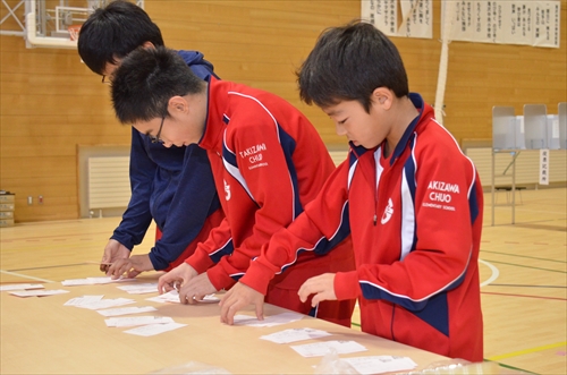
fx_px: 825
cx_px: 284
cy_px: 188
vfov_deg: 25.6
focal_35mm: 52
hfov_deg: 37.9
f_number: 5
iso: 2500
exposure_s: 1/250
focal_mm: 35
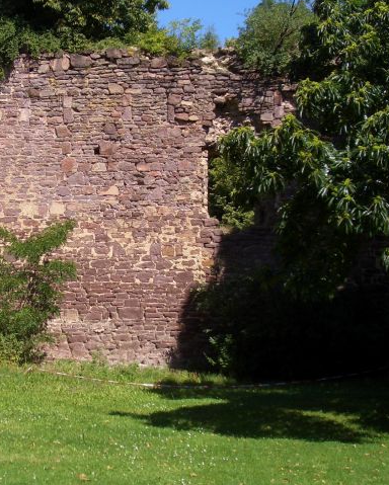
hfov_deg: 26.2
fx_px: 819
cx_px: 76
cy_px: 207
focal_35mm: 57
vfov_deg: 32.9
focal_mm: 5.8
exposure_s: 1/320
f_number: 4.3
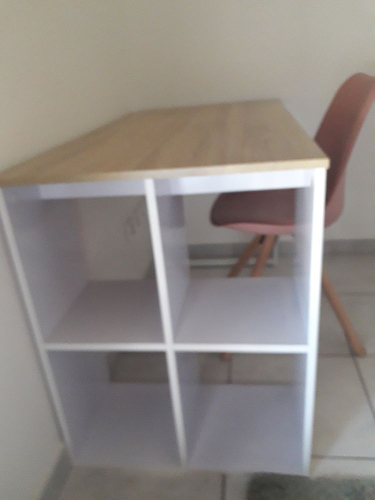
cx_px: 188
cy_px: 250
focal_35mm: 27
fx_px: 390
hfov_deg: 51.4
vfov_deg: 65.3
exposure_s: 1/25
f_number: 1.9
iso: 400
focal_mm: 3.6
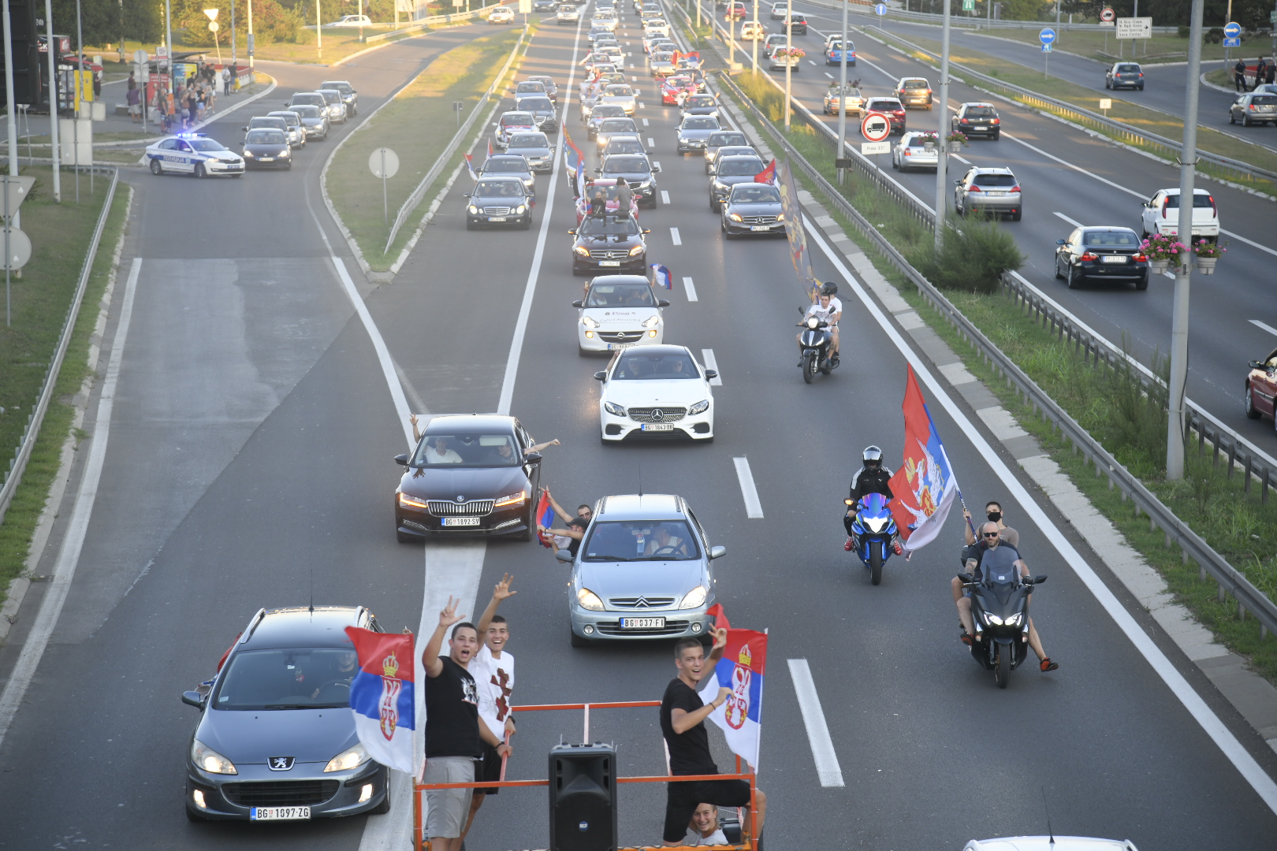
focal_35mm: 105
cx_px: 638
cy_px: 426
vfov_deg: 13.0
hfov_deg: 19.5
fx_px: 3724
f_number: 4
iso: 400
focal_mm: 105
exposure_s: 1/250
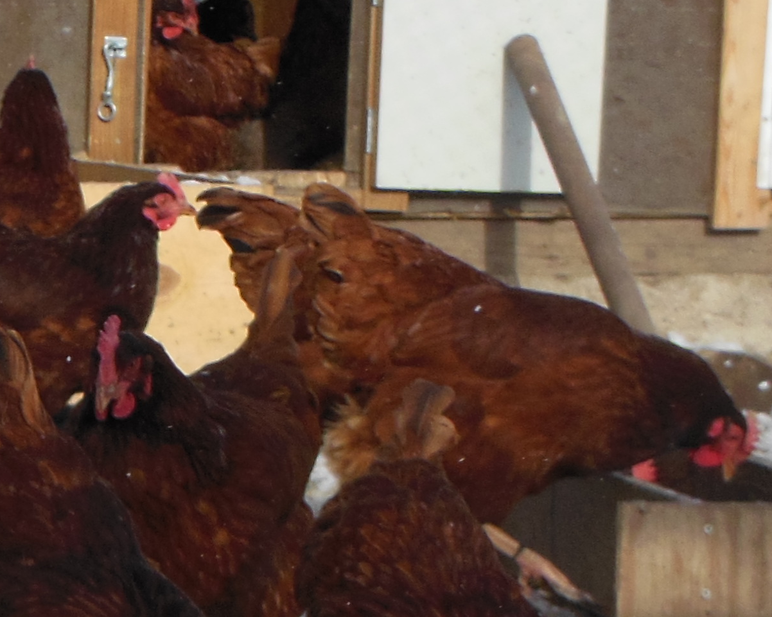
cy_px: 899
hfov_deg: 7.6
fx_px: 5642
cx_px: -511
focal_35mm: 247
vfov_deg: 6.2
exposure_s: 1/1000
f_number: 4.3
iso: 125
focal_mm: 11.7
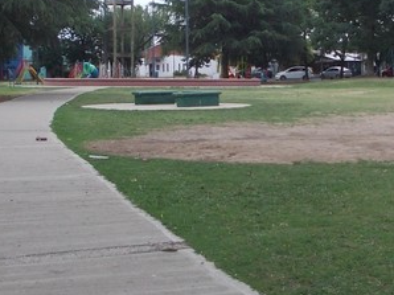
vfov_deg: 20.4
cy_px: 127
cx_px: 225
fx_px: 819
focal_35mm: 72
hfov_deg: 27.0
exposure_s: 1/200
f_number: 5.4
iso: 80
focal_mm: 4
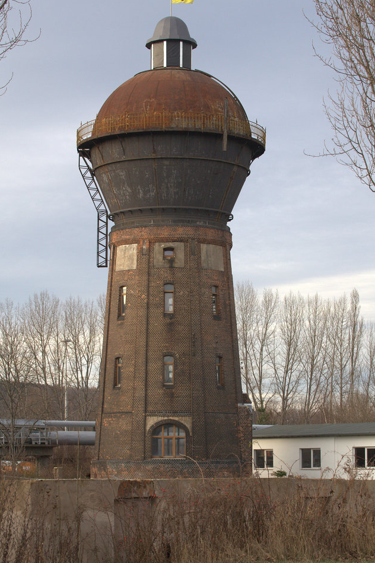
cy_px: 325
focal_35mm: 86
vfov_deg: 23.6
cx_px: 196
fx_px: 1345
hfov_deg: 15.9
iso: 400
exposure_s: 1/250
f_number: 10
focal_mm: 70
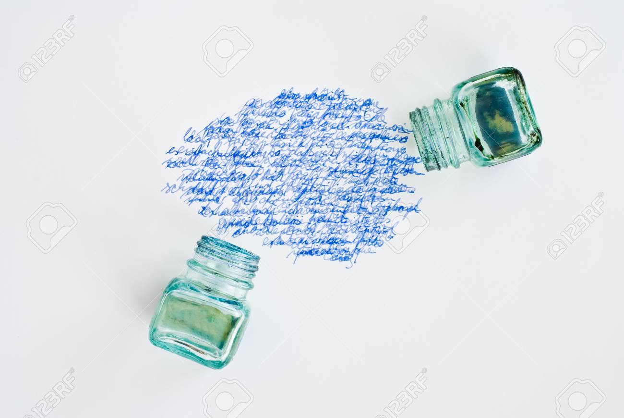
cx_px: 312
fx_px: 911
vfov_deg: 25.8
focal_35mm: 52
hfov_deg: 37.8
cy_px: 209
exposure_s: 2.5
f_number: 10
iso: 100
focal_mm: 35
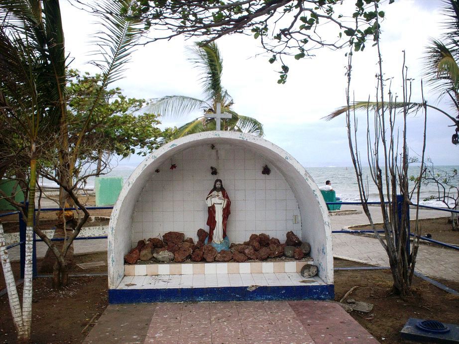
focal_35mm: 36
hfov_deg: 51.4
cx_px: 230
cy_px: 172
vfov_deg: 39.6
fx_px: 477
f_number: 4.5
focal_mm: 6
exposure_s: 1/418
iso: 100
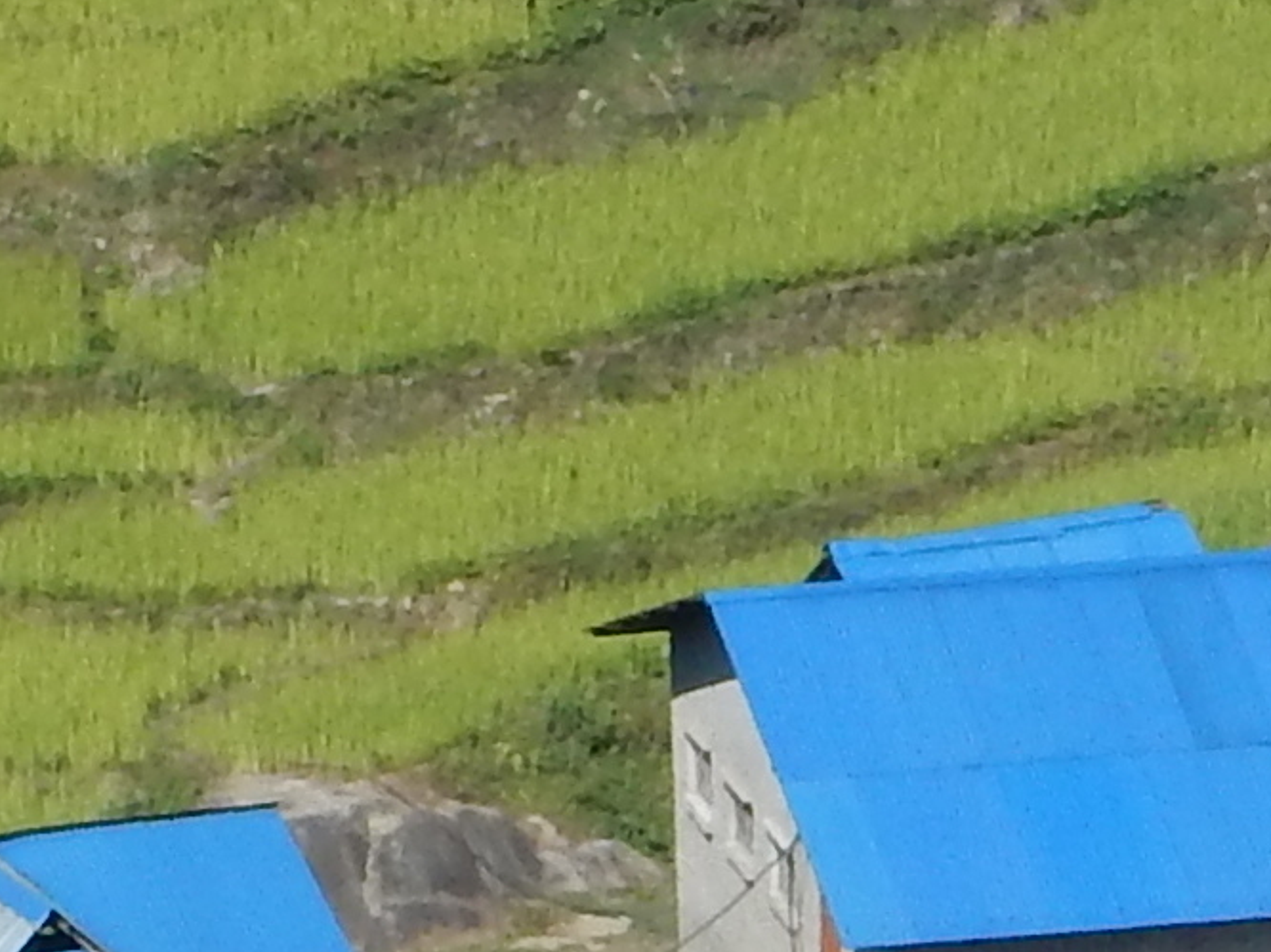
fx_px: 58176
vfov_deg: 0.9
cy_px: 860
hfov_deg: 1.3
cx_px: 2214
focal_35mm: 1585
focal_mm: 40.9
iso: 125
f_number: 6.3
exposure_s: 1/500
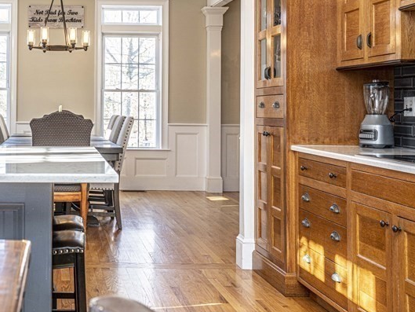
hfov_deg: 34.1
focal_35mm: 54
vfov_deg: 26.8
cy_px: 91
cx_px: 62
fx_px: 648
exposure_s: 1/30
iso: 320
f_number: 6.3
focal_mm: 29
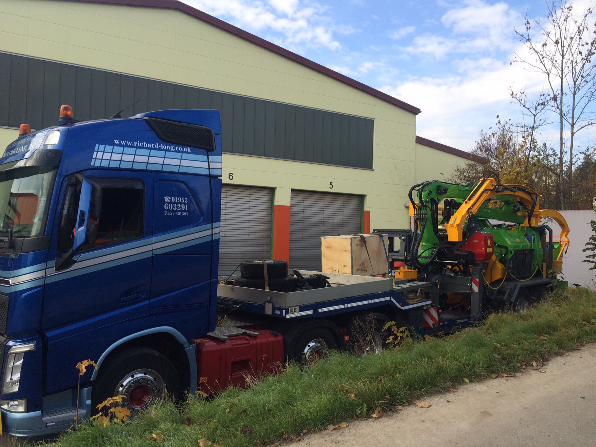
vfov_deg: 48.2
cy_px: 224
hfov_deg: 61.7
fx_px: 499
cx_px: 298
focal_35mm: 29
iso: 32
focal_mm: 4.15
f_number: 2.2
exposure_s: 1/641
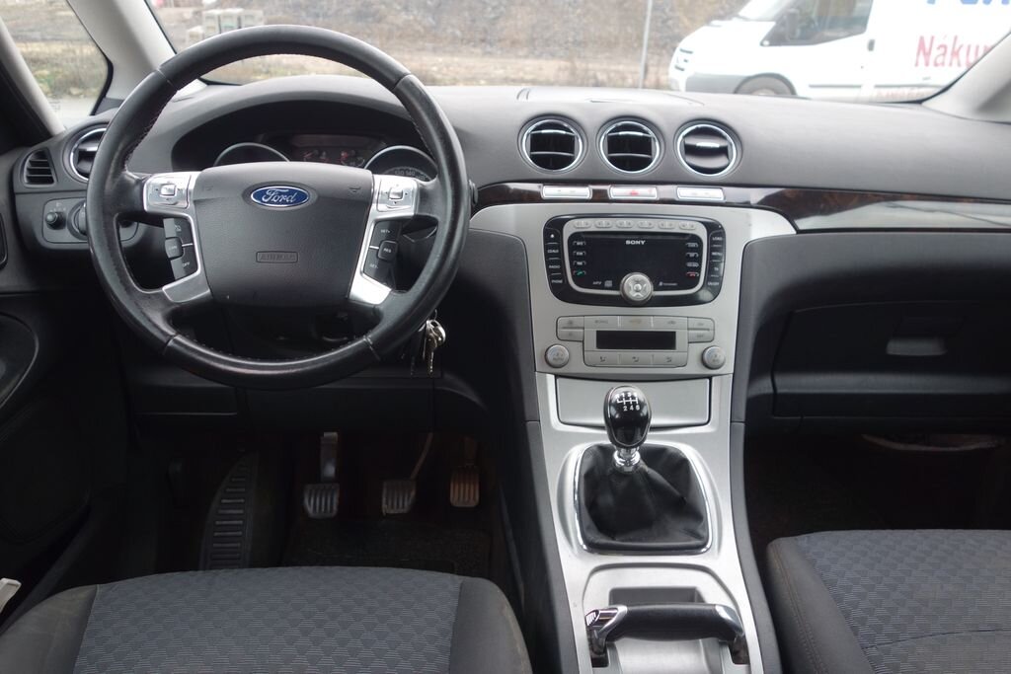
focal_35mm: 28
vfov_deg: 46.4
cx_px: 506
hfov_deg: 65.5
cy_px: 337
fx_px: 786
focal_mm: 10.4
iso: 125
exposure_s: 1/30
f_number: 2.8
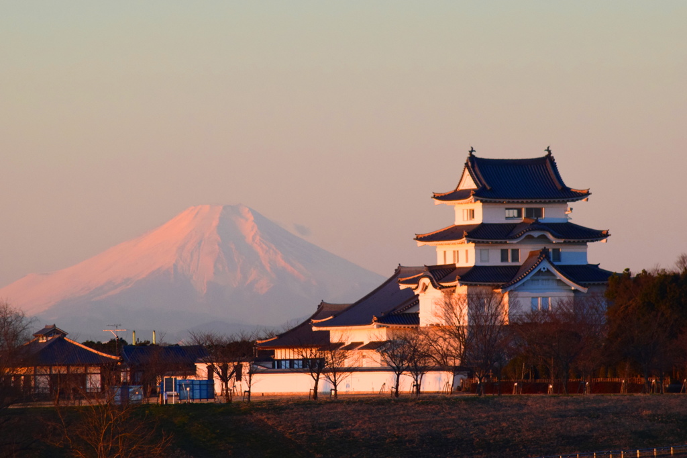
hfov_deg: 4.6
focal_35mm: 450
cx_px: 344
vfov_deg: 3.1
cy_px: 229
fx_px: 8584
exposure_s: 1/640
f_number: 11
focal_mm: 300
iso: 1600
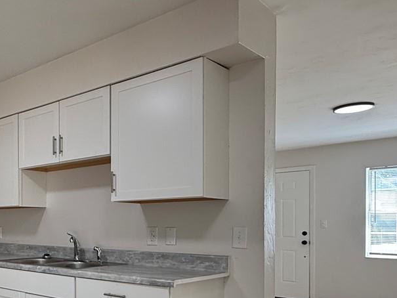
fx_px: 424
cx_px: 15
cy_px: 225
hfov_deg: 44.0
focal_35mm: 37
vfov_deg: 37.7
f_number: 2.2
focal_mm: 2.22
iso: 160
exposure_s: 1/120
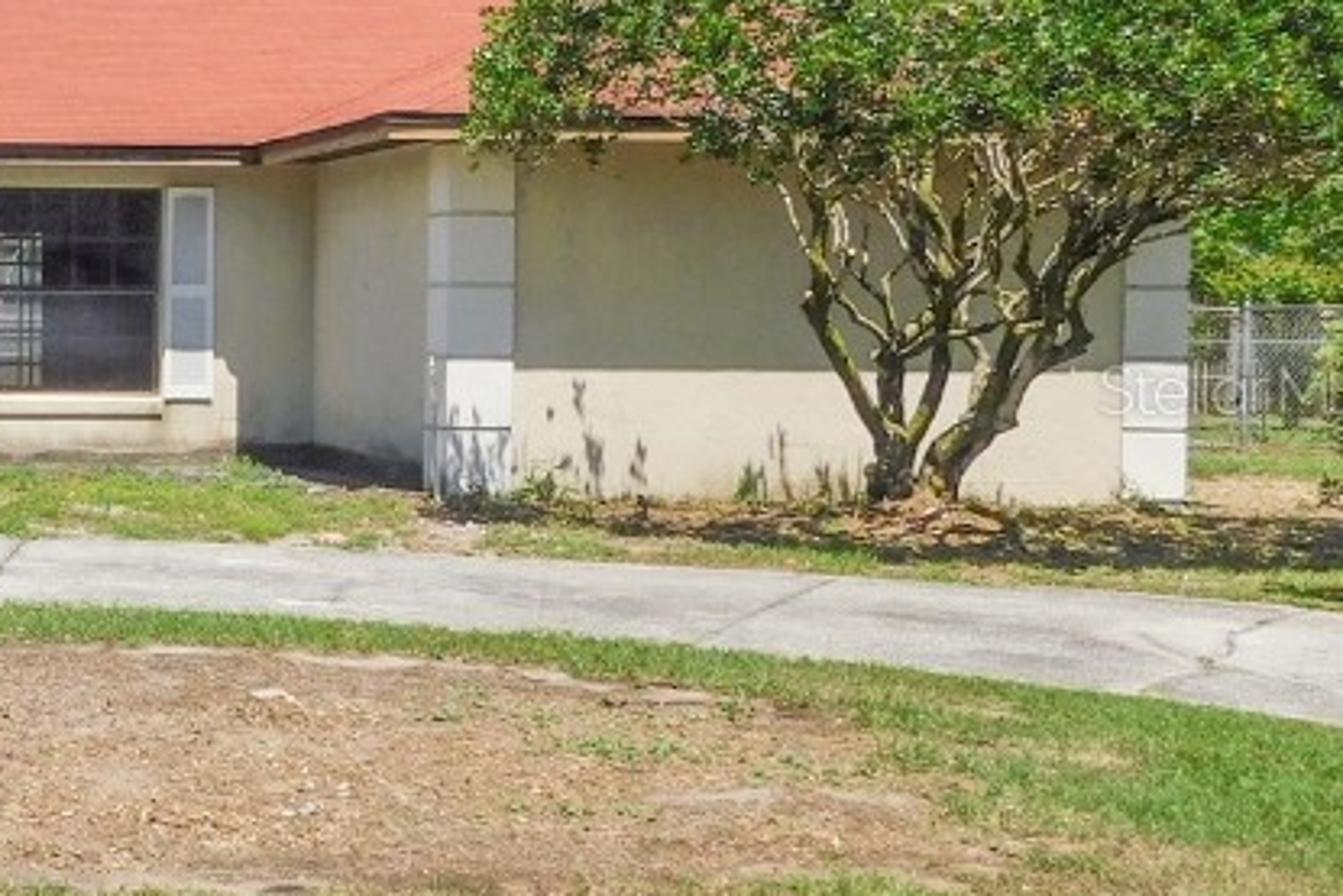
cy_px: 388
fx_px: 2873
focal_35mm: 77
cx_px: -252
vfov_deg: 17.7
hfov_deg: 24.0
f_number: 6.4
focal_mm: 5.3
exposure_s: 1/500
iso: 125
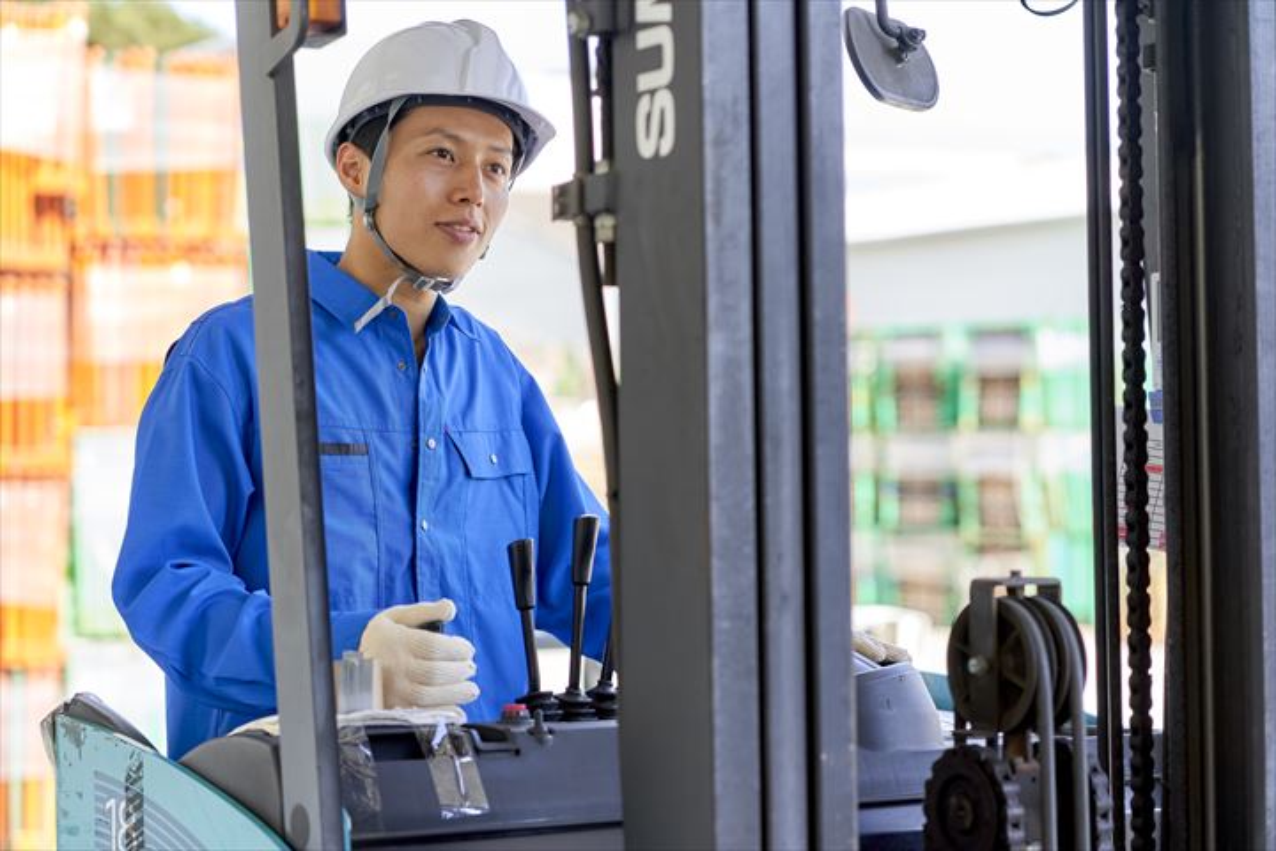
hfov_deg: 23.9
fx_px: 3013
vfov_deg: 16.1
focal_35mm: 85
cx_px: 638
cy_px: 426
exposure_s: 1/250
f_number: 3.5
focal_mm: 85
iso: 200
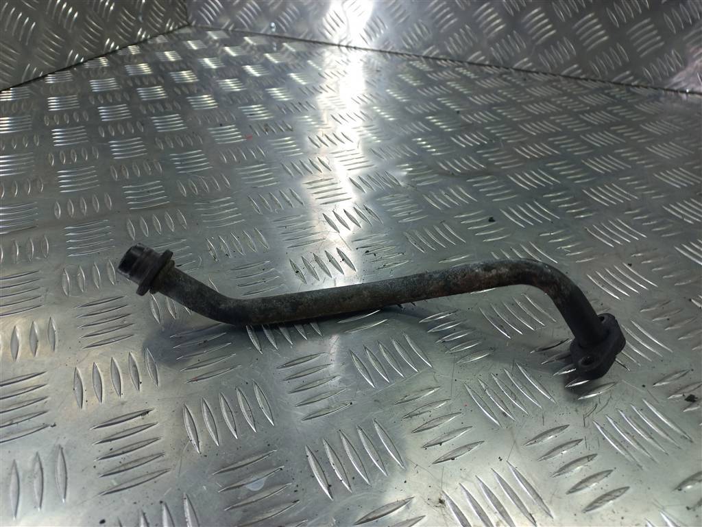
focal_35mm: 25
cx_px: 351
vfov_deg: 54.9
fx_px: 507
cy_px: 264
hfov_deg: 69.4
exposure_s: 1/50
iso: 40
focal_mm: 4.6
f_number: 1.8
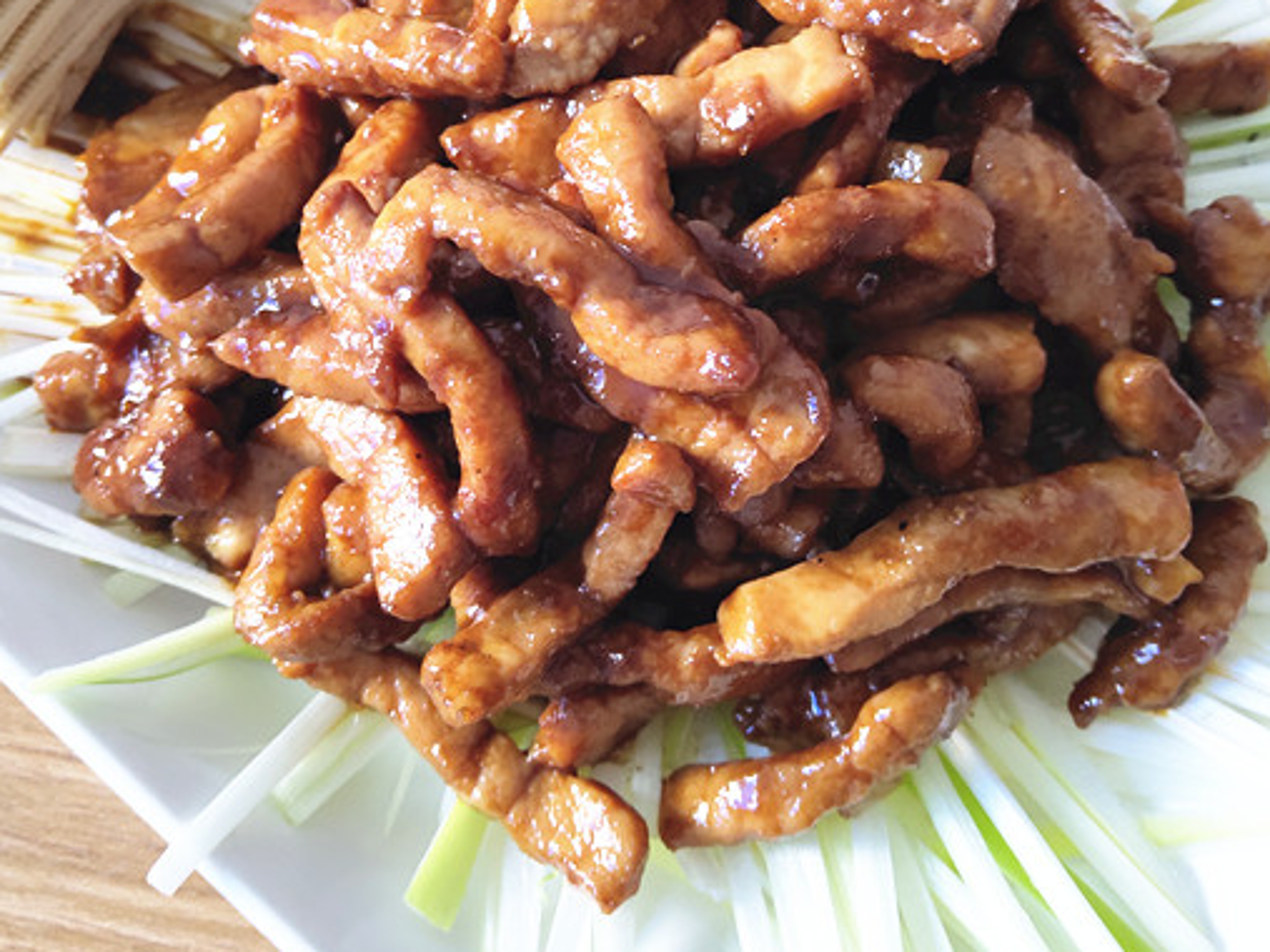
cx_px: 596
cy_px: 276
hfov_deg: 45.8
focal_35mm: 41
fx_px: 1504
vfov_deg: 34.6
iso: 576
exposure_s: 1/33
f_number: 2
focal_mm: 3.87
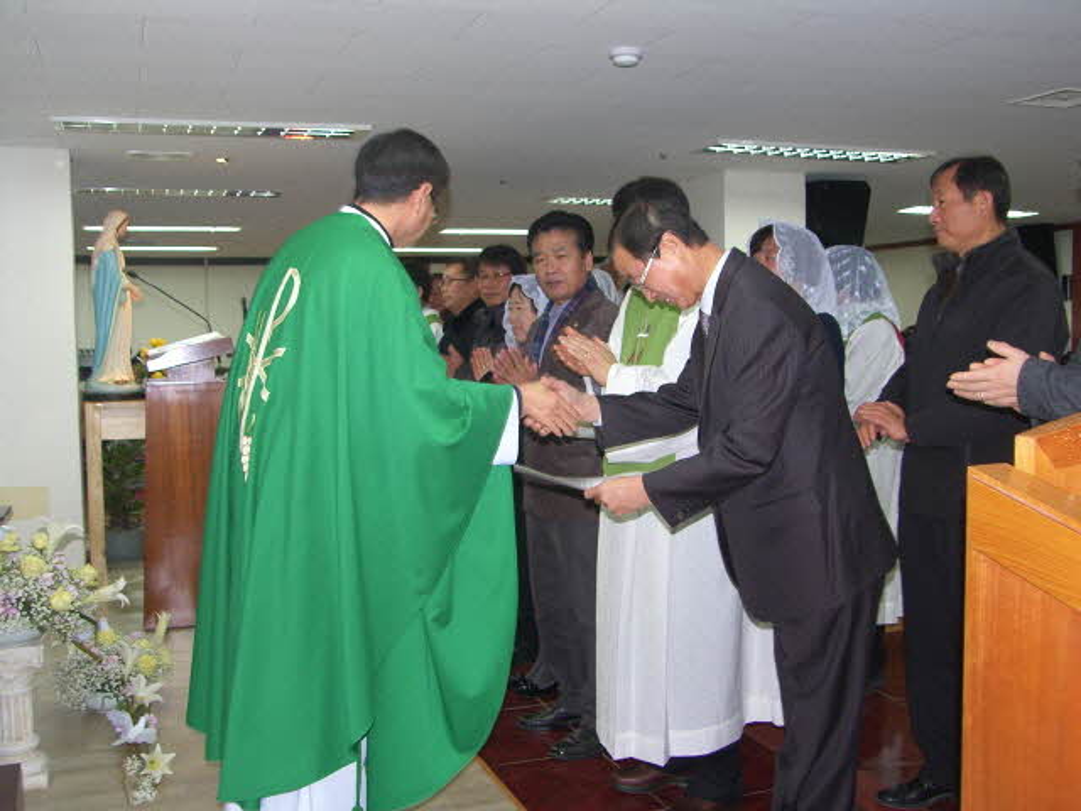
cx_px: 540
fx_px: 1093
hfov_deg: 52.6
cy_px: 406
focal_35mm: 35
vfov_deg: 40.7
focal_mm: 9
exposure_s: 1/40
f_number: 2.5
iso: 50
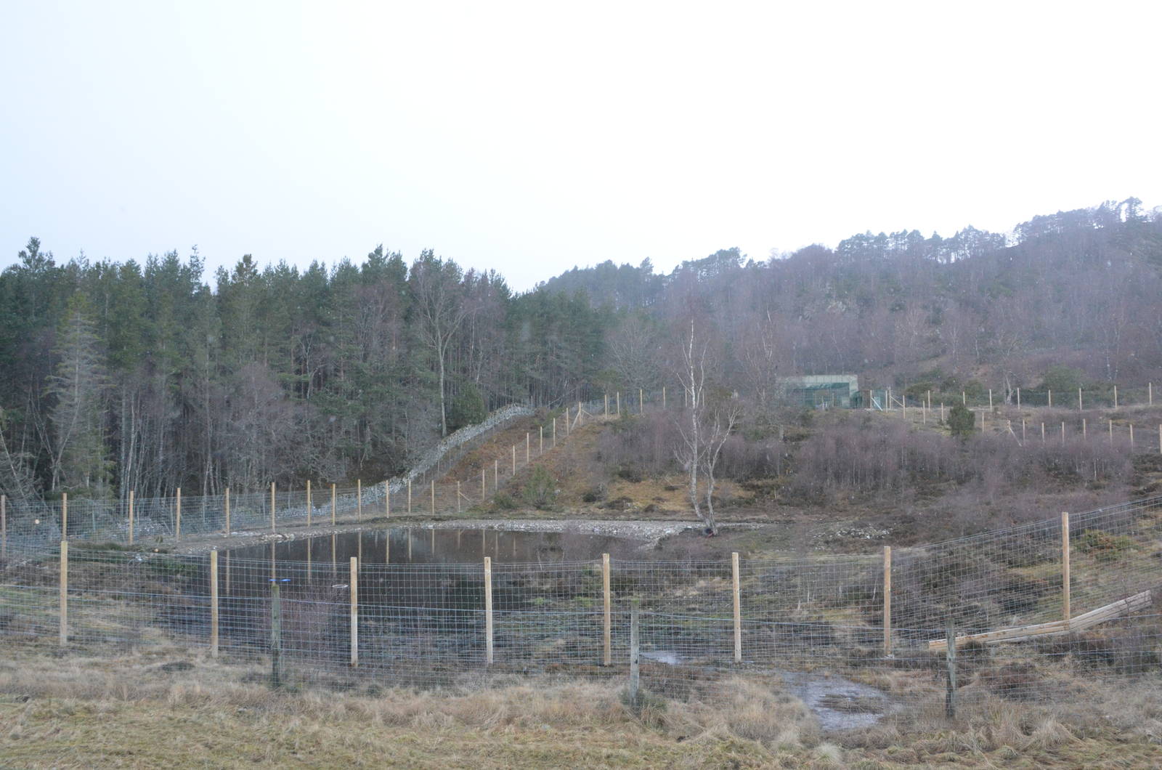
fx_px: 870
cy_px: 385
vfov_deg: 47.7
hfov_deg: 67.5
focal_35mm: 27
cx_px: 581
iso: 2500
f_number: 10
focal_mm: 18
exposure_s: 1/400
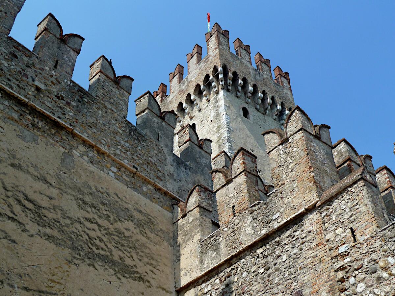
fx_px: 456
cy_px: 148
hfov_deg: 46.8
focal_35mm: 40
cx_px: 198
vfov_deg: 36.0
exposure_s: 1/500
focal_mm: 6.5
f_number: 4.5
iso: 80
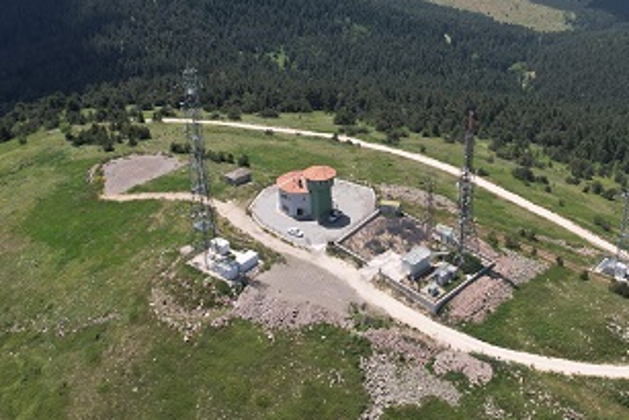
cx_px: 365
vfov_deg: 31.0
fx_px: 752
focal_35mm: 43
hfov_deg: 45.3
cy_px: 139
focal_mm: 8.38
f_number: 2.8
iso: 130
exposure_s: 1/2500
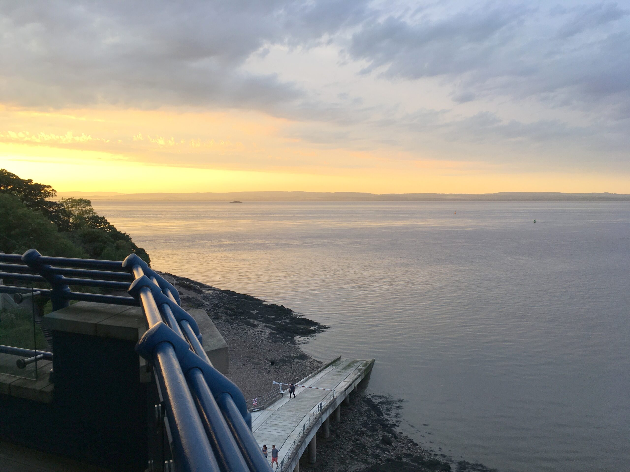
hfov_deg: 61.7
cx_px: 315
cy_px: 236
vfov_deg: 48.2
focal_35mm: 29
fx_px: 528
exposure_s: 1/177
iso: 25
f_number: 2.2
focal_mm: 4.15
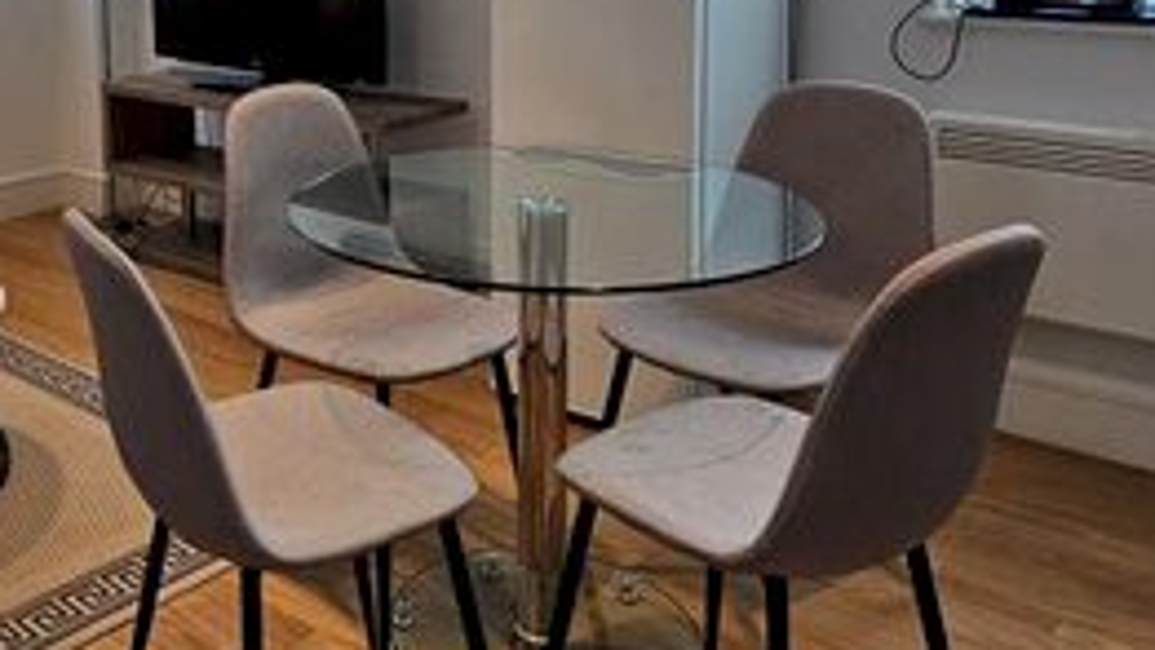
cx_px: 239
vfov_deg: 29.6
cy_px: 33
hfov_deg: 49.8
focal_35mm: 38
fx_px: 1164
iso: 64
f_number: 2.2
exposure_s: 1/50
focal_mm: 2.2
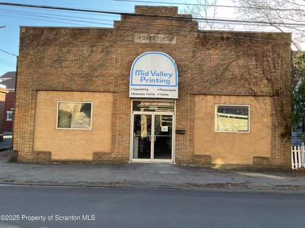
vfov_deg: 48.2
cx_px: 152
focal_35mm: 29
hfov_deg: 61.7
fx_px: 256
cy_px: 114
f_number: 1.8
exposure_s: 1/176
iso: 16
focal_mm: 3
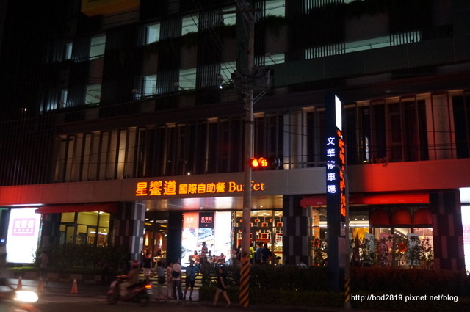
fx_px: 469
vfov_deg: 36.8
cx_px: 235
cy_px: 156
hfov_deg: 53.2
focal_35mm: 36
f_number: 4.5
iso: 3200
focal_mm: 24
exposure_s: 1/50
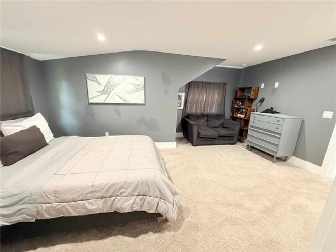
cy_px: 126
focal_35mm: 14
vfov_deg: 85.7
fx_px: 136
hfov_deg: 102.1
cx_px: 168
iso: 640
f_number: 2.2
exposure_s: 1/60
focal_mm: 2.22
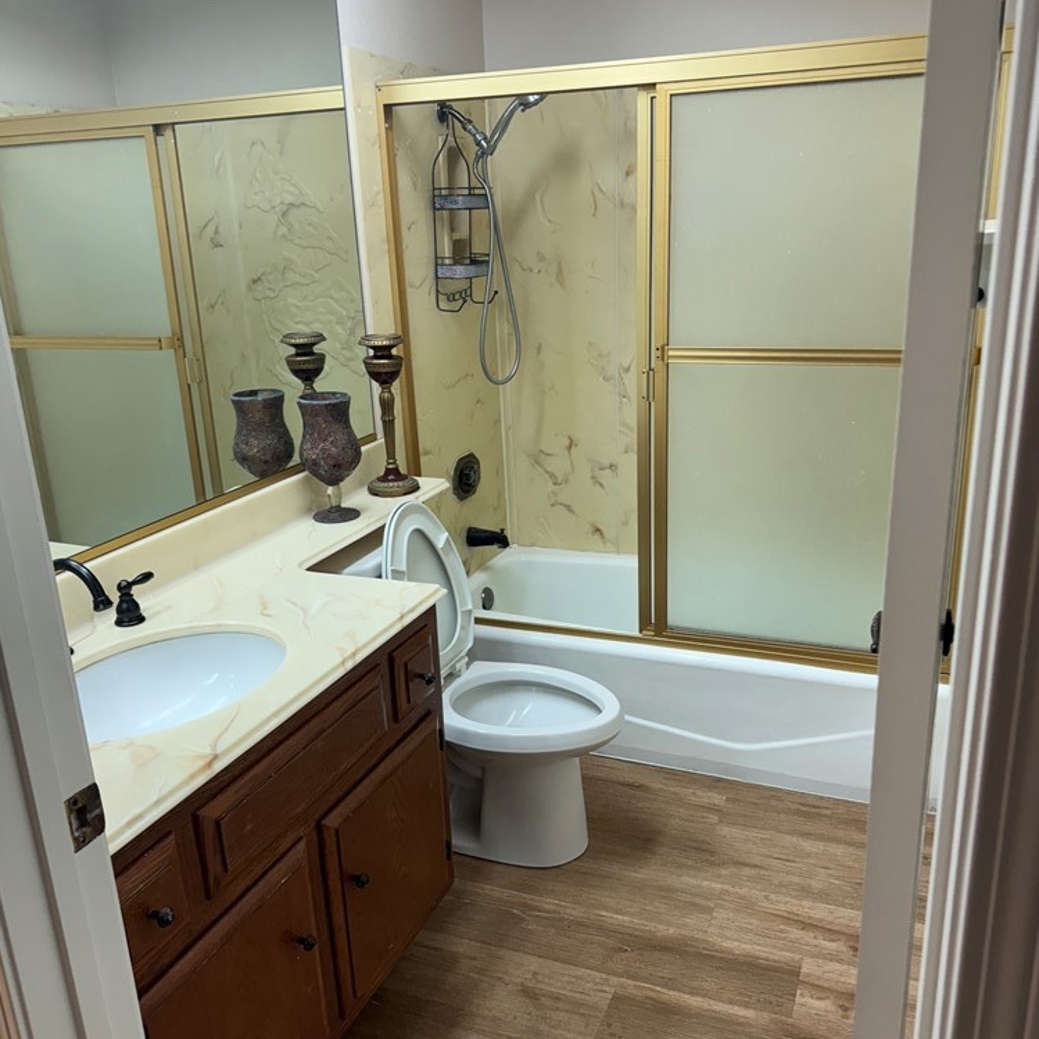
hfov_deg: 55.6
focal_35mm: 29
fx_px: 985
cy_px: 562
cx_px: 529
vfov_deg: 55.6
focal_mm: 6.76
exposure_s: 1/120
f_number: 1.78
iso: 160
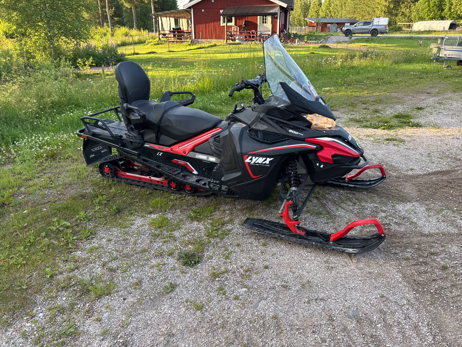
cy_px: 174
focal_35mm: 24
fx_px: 320
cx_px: 231
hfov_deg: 71.6
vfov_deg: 56.8
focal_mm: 6.76
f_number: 1.78
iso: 64
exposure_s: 1/241
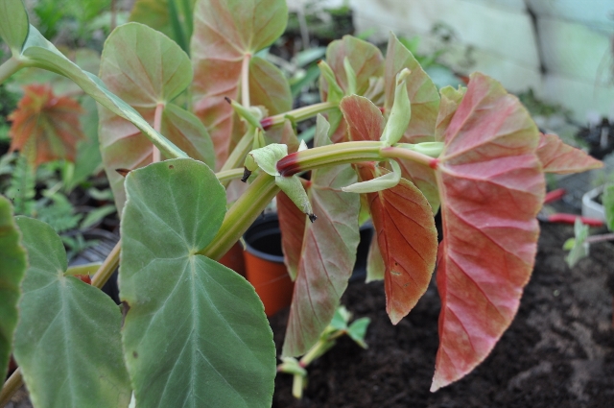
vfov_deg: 34.1
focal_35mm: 39
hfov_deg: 49.6
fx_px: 664
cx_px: 307
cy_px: 204
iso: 400
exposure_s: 1/125
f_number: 5.6
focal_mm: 26
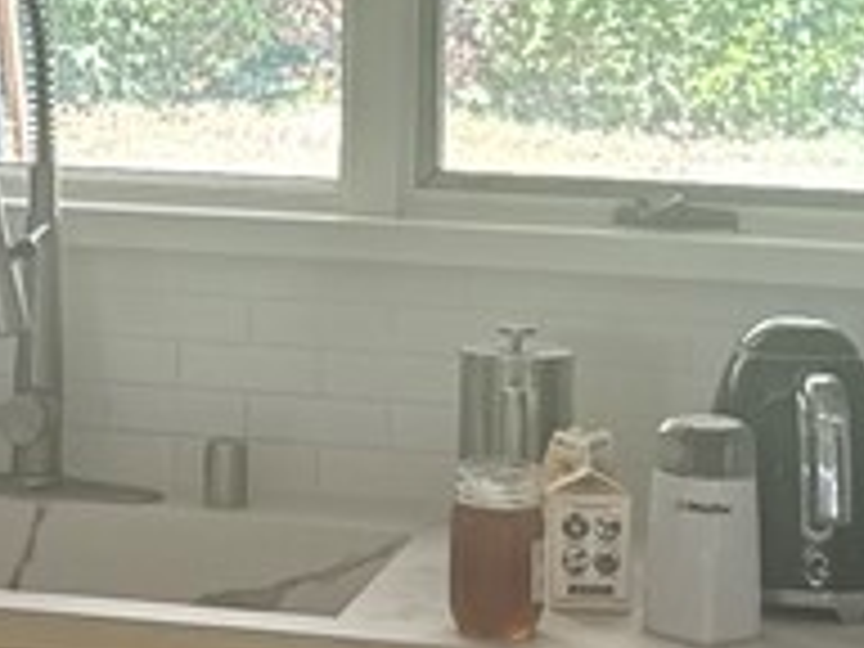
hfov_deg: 15.3
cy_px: -54
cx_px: 117
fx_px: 3195
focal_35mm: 128
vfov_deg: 11.4
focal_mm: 6.76
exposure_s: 1/121
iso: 200
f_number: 1.78
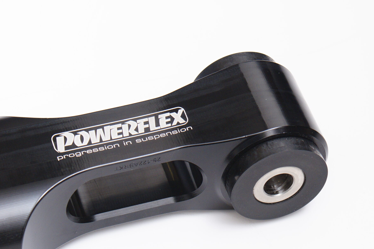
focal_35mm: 148
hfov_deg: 13.9
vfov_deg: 9.3
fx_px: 1538
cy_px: 151
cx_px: 233
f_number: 8
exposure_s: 1/125
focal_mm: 70
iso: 200
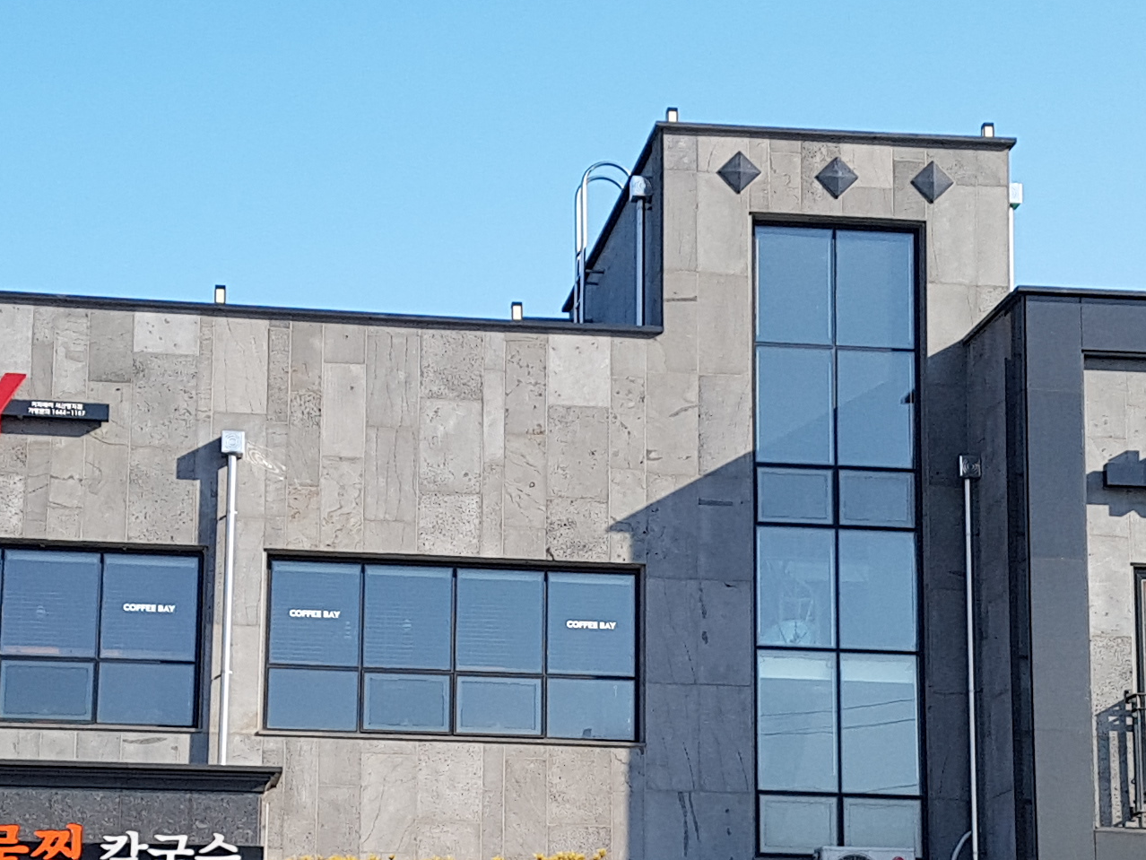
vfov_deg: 18.0
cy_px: 517
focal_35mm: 82
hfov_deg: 23.8
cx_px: 424
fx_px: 2715
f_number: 1.7
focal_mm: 4.2
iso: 50
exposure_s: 1/1724
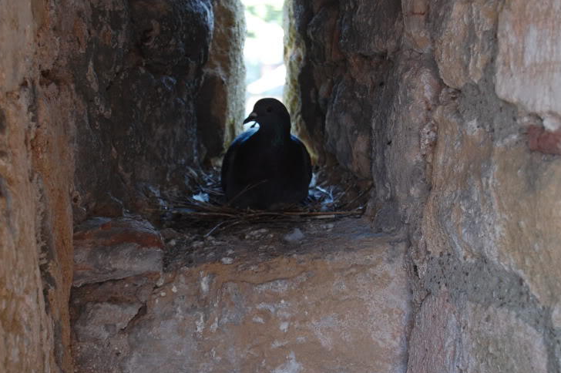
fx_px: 1410
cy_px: 204
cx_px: 283
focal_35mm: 91
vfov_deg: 15.1
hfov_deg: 22.5
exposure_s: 1/30
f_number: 5.6
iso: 560
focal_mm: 55
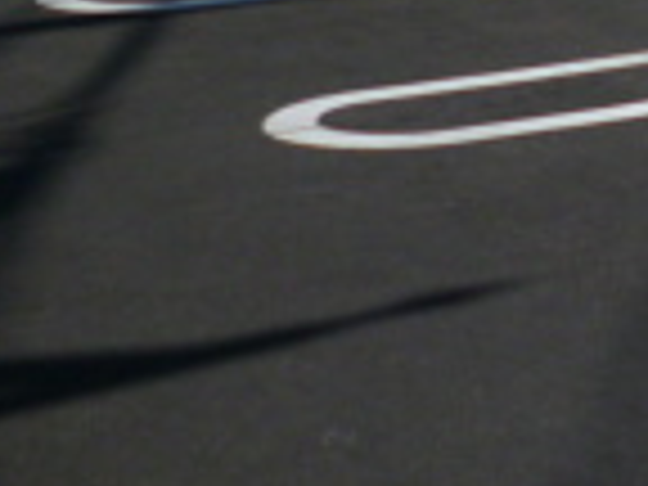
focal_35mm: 107
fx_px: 2003
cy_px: -284
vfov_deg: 13.0
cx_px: 1161
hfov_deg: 15.7
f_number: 9
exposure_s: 1/160
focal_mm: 4.3
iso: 100
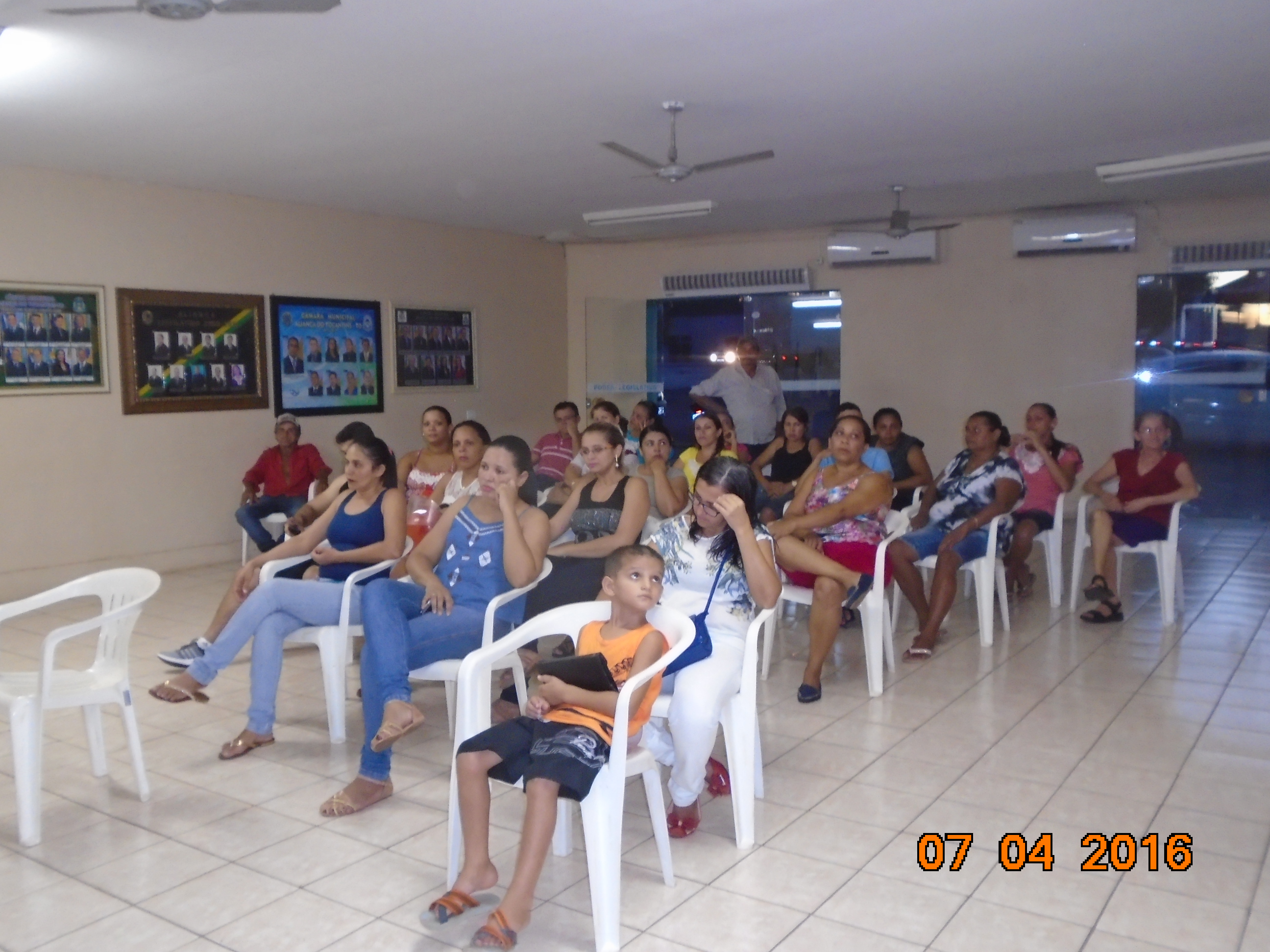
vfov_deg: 45.4
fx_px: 1137
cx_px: 635
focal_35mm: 31
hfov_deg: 58.4
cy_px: 476
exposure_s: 1/15
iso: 400
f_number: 3.5
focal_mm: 5.5
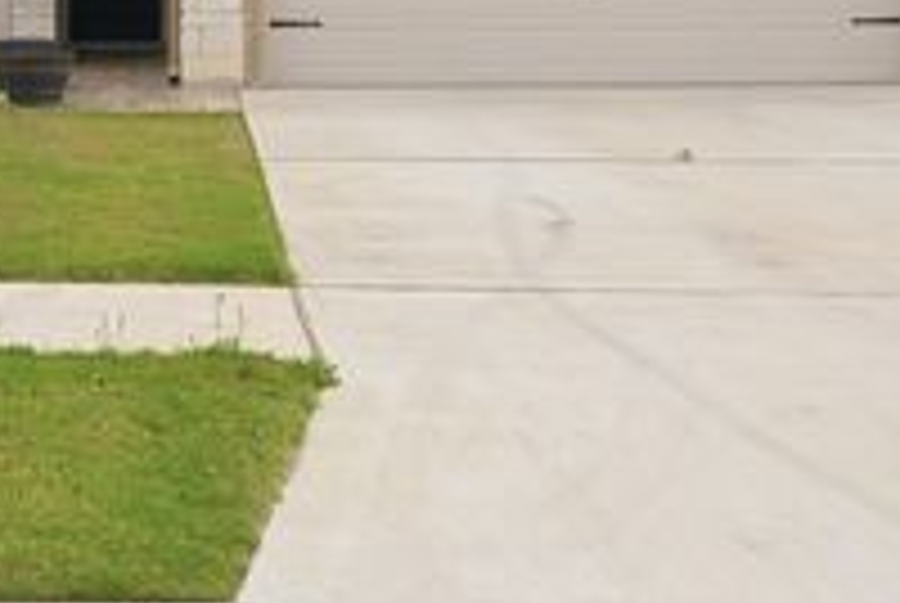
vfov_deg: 15.7
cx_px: 153
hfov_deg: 23.5
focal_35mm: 85
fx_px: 2128
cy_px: -72
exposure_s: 1/400
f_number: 9
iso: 640
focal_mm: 34
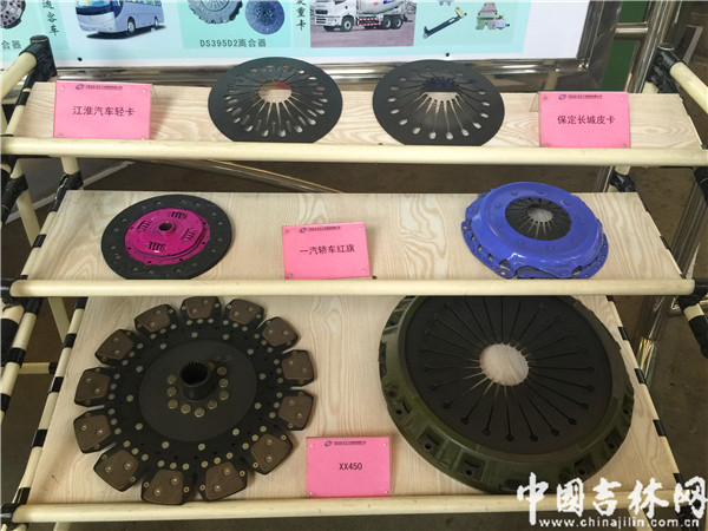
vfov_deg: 48.2
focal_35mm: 29
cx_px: 354
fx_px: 593
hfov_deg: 61.7
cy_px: 266
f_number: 2.2
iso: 80
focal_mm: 4.15
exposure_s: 1/33
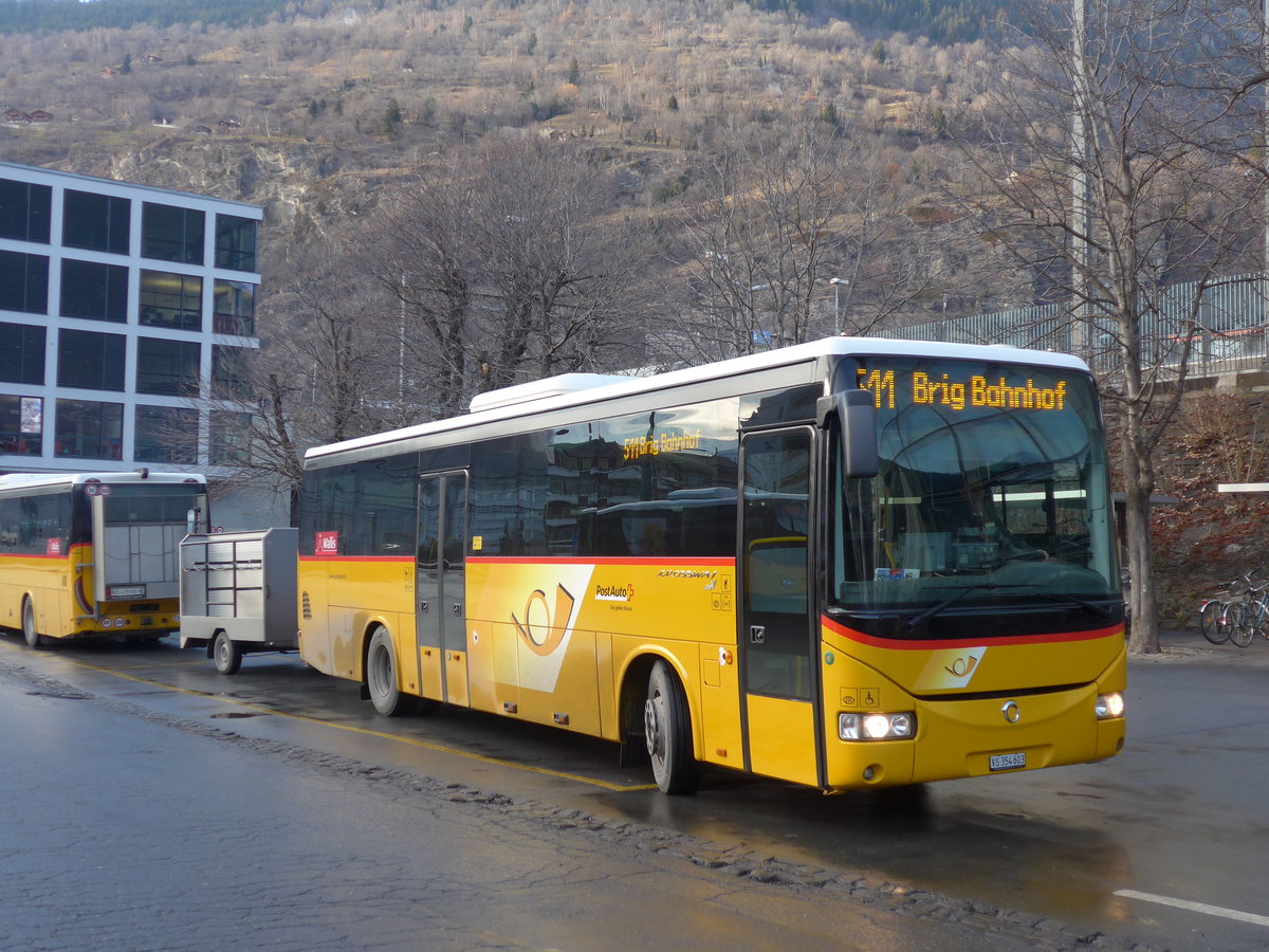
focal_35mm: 41
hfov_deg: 45.8
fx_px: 1503
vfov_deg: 35.1
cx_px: 634
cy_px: 476
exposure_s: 1/125
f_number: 2.8
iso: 80
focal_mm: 8.4
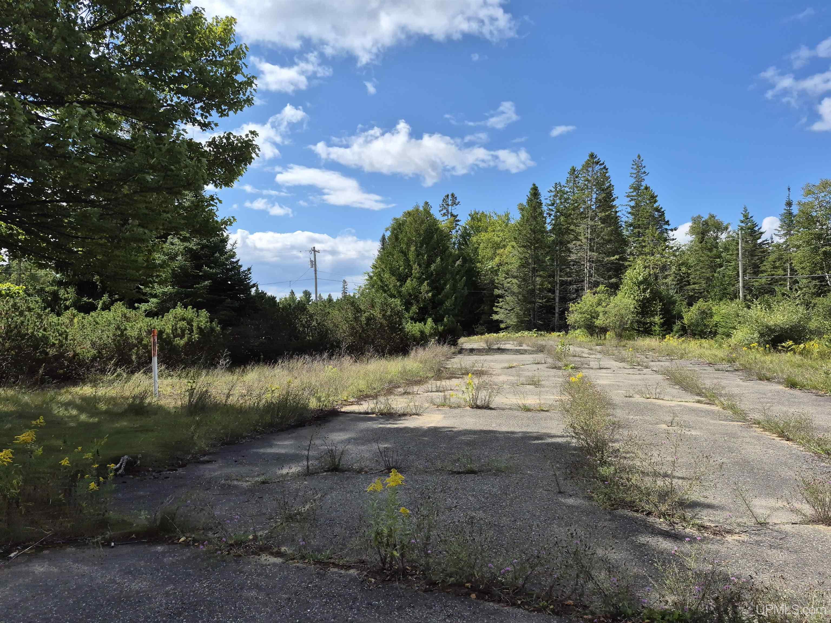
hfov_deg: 73.9
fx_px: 552
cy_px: 312
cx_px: 416
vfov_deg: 58.9
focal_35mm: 23
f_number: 1.8
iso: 25
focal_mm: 5.4
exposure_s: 1/1656
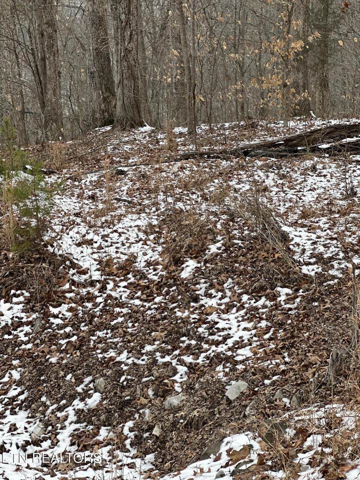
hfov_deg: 19.1
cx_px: 180
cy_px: 240
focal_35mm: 77
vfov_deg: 25.3
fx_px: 1068
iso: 25
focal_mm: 9
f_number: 2.8
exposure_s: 1/121
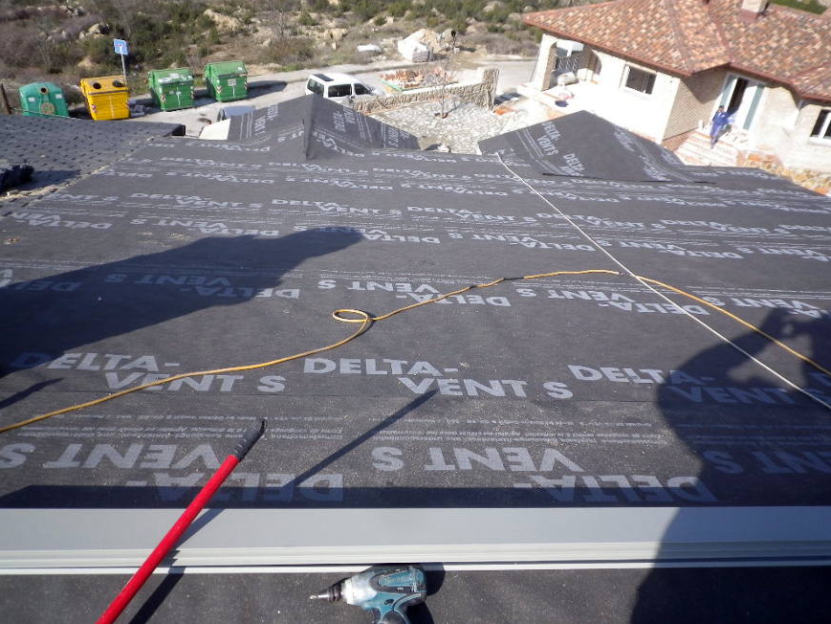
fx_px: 696
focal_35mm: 29
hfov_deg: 61.7
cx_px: 414
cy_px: 302
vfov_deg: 48.2
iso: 80
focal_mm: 5.05
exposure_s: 1/400
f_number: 3.5
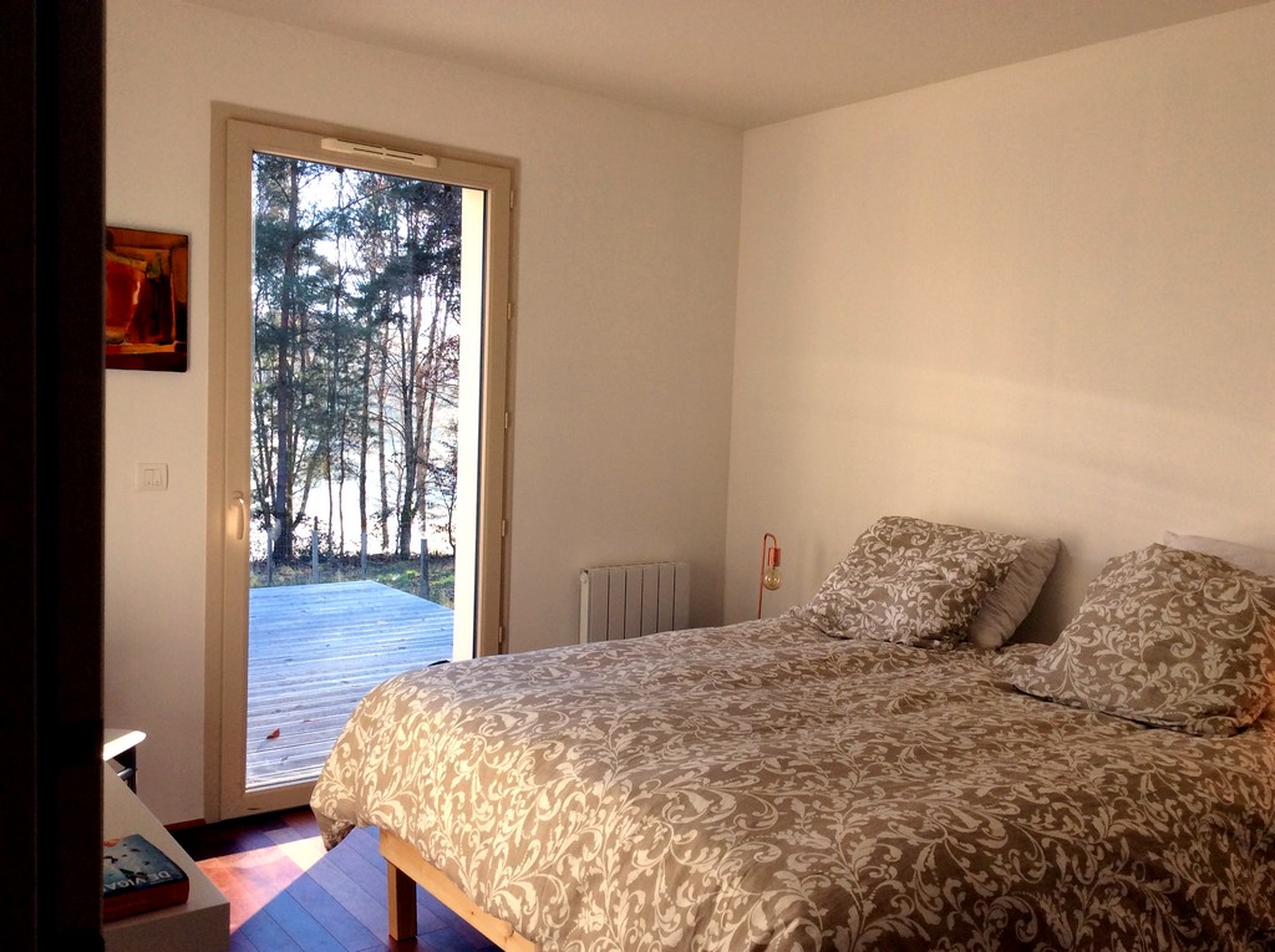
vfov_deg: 44.1
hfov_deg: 56.9
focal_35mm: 32
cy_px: 476
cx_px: 638
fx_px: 1177
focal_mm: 3.3
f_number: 2.4
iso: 32
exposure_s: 1/117
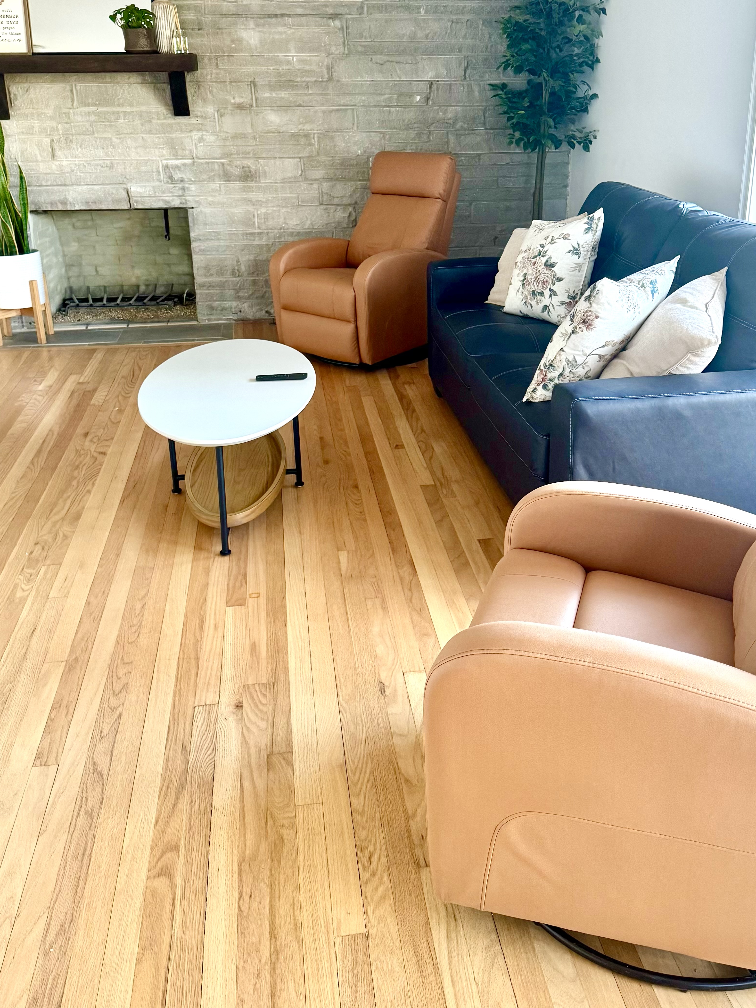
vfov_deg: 55.1
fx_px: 961
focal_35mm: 33
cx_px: 413
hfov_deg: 42.9
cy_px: 428
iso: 250
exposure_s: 1/60
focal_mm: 6.76
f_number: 1.78
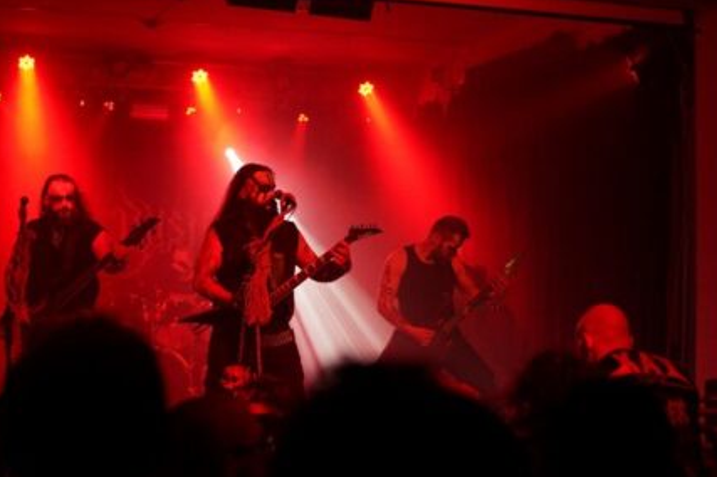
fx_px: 1254
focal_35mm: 63
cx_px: 290
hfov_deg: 31.8
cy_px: 198
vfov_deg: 21.5
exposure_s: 1/1000
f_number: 1.4
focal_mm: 35
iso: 4000
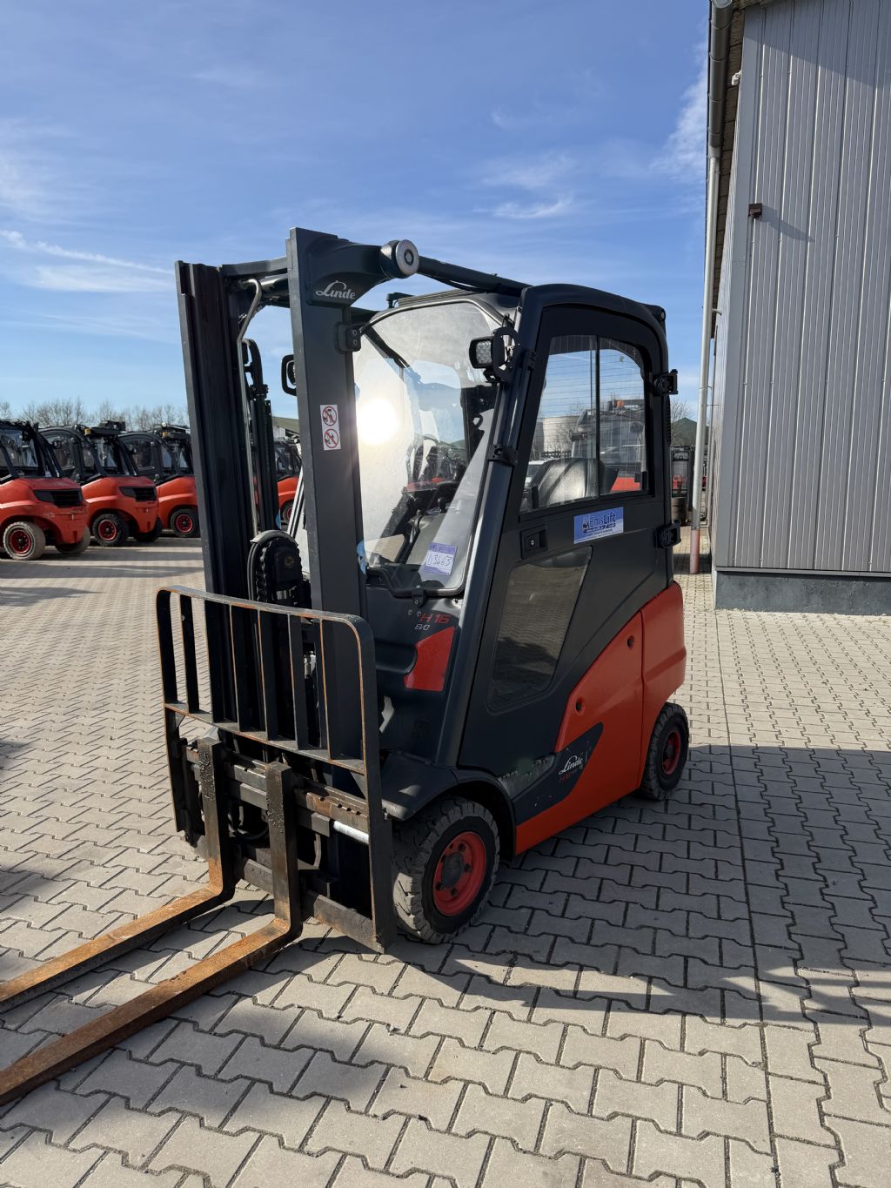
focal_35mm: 24
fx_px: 824
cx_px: 446
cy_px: 594
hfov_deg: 56.8
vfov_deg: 71.6
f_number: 1.78
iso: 80
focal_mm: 6.76
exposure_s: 1/3021
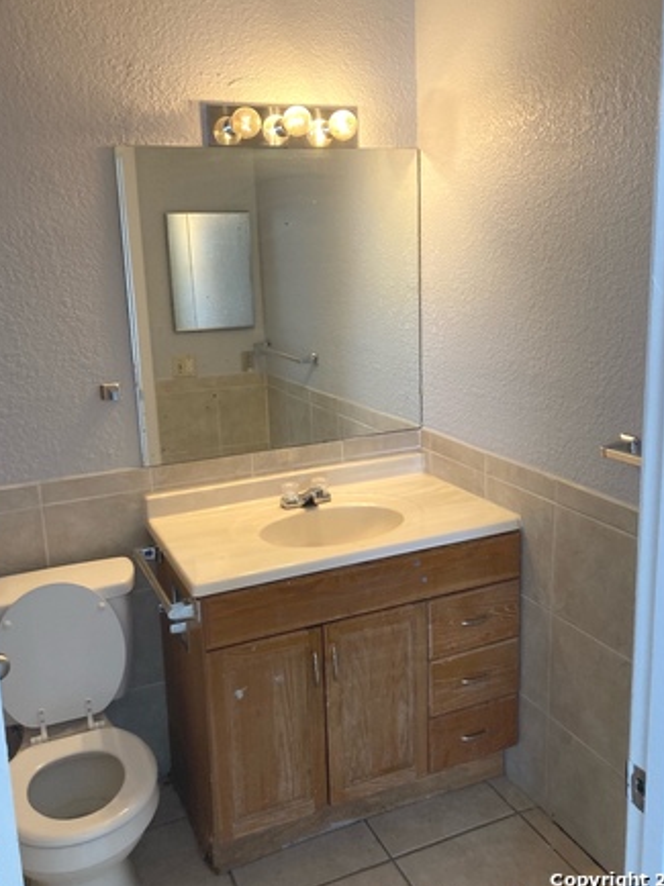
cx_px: 341
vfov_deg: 58.4
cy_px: 425
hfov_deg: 45.4
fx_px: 794
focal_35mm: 31
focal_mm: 3.99
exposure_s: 1/60
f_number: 1.8
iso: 160
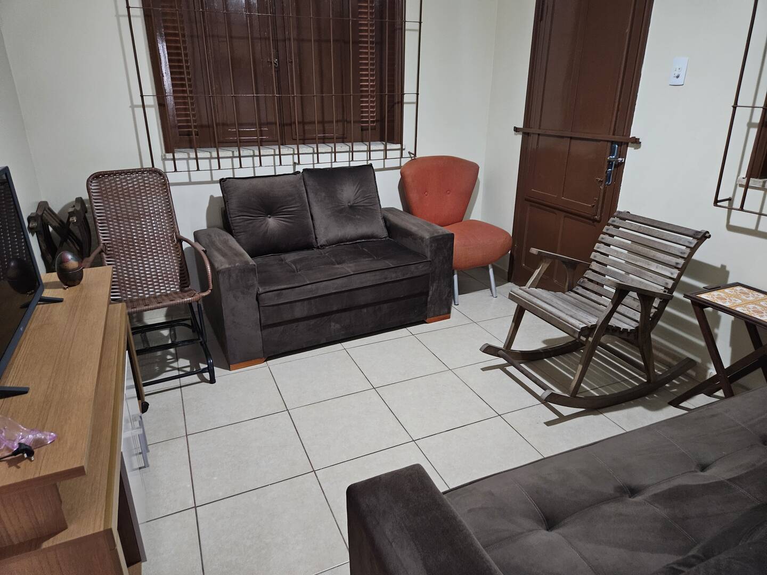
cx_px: 384
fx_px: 510
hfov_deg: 73.9
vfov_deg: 58.9
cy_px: 288
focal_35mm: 23
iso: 640
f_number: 1.8
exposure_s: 1/24
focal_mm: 5.4
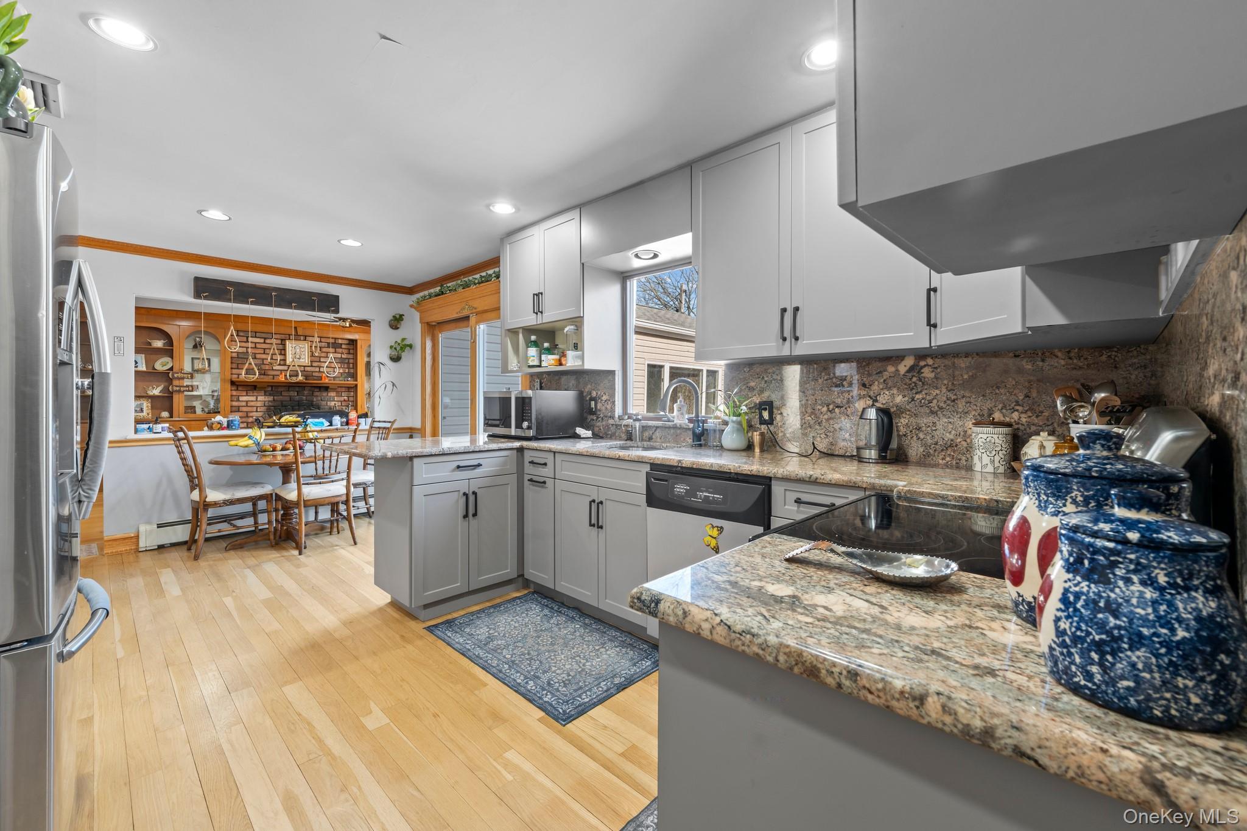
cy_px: 416
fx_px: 485
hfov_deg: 104.3
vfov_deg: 81.2
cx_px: 624
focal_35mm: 14
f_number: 10
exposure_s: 1/1.67
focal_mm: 14
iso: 320
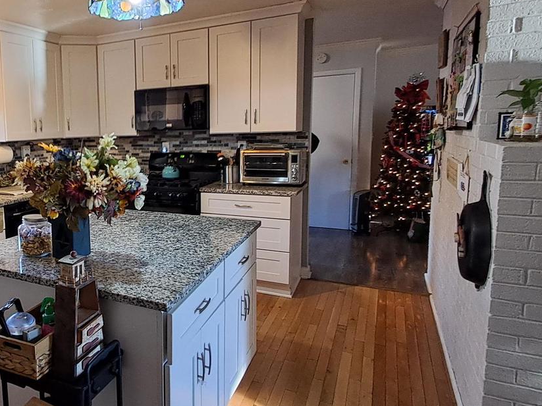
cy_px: 182
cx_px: 104
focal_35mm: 28
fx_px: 438
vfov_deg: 49.6
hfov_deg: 58.3
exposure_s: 1/40
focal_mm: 1.64
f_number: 2.2
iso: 125
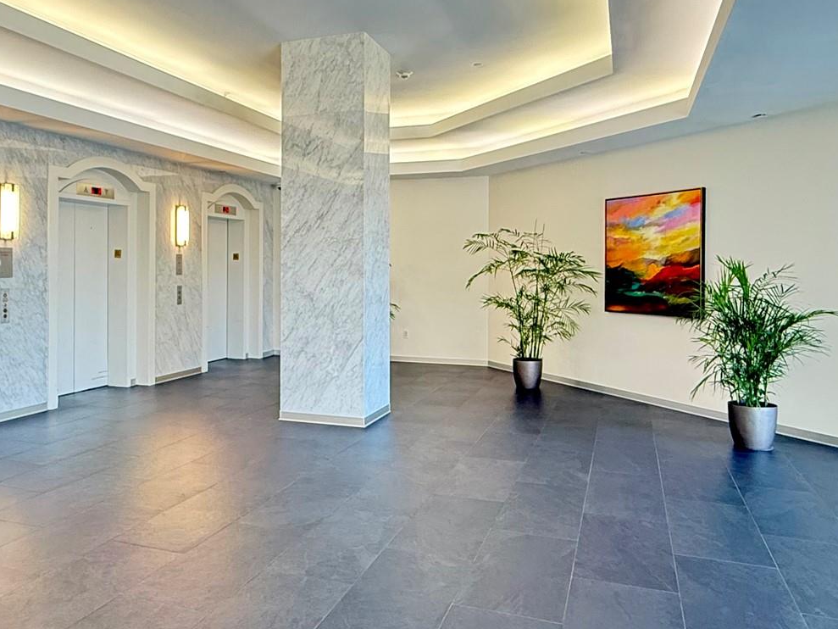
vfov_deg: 48.1
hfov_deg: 61.4
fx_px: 702
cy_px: 264
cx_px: 361
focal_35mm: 29
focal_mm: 2.22
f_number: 2.2
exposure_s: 1/60
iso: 320
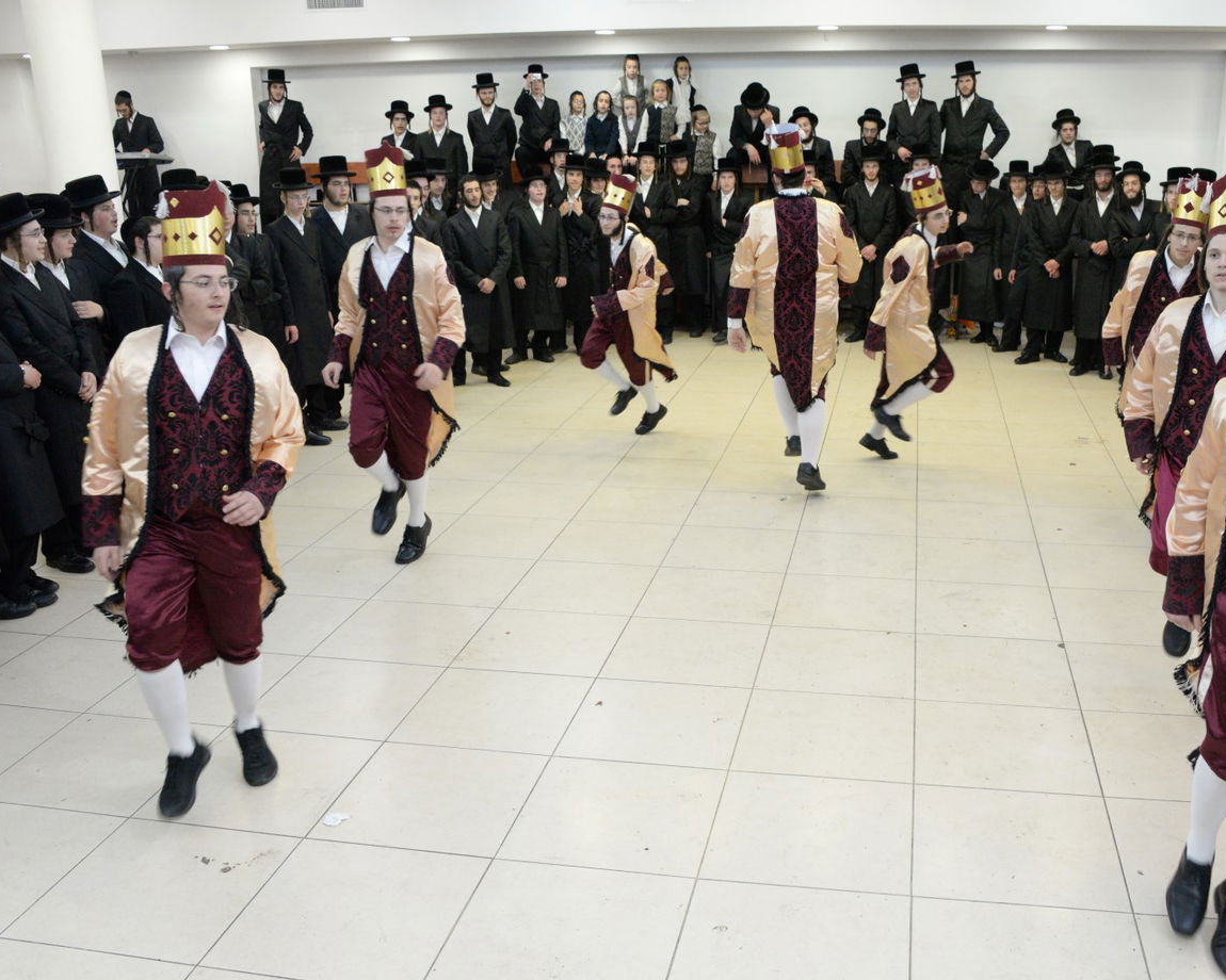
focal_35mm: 32
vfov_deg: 45.8
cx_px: 713
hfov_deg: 55.4
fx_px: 1161
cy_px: 489
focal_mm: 28
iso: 4000
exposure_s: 1/80
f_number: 7.1
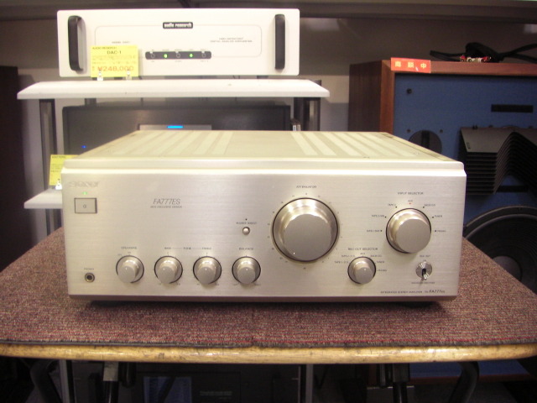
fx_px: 589
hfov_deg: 49.0
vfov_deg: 37.7
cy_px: 202
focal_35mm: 38
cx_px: 268
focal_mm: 6.3
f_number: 3.4
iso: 200
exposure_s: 1/20
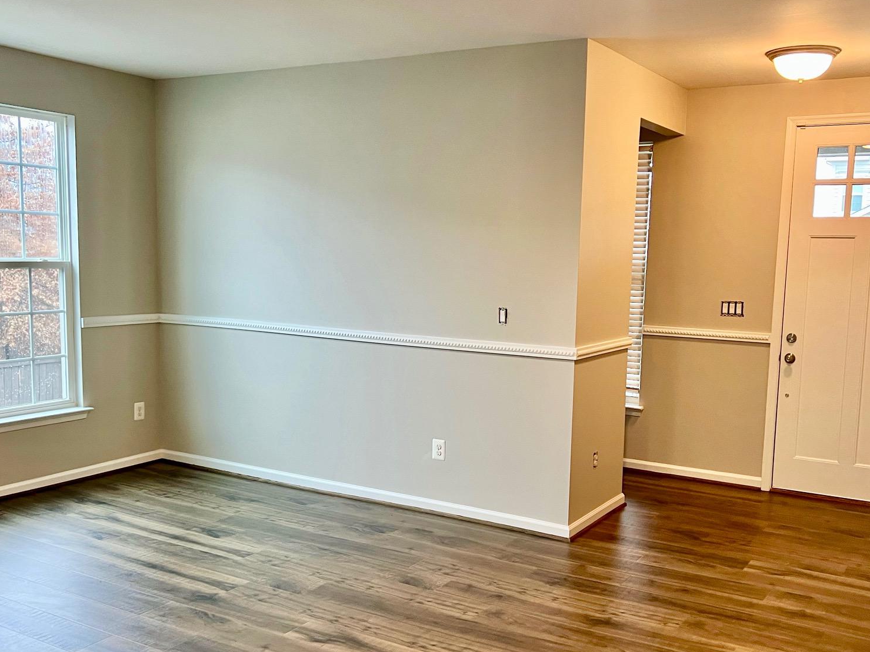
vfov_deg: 39.6
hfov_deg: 51.3
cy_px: 362
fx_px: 905
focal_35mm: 36
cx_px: 451
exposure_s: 1/60
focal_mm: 5.7
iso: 125
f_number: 1.5
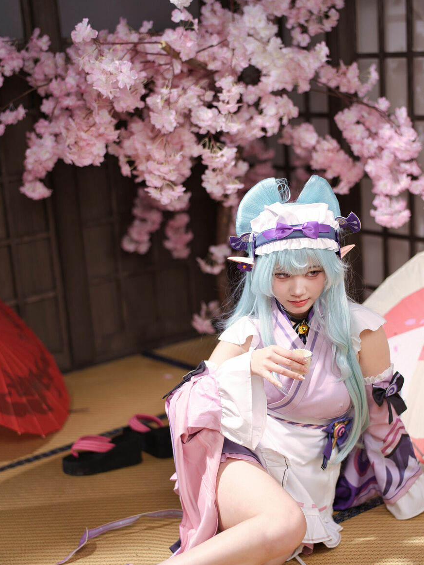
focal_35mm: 65
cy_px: 357
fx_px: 1061
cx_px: 252
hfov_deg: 22.6
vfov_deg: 29.7
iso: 100
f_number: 1.6
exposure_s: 1/400
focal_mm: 50
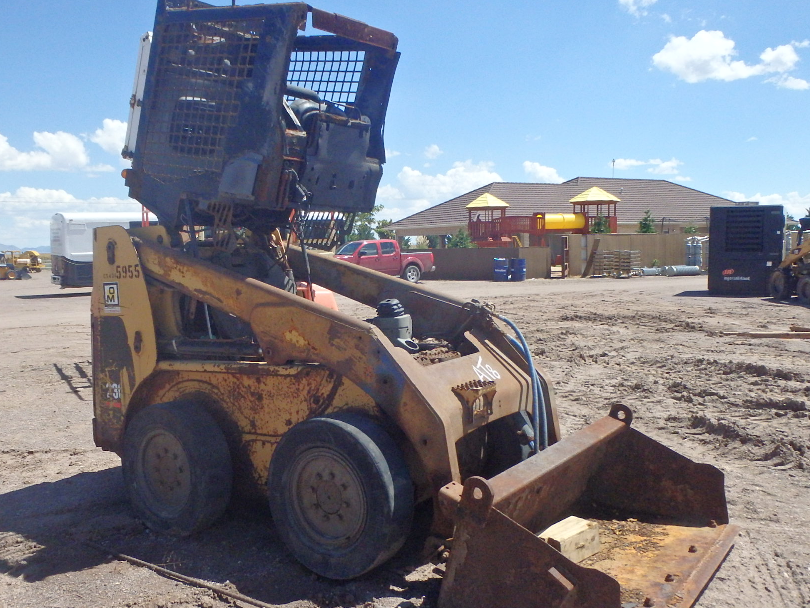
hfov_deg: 55.3
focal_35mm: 33
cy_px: 324
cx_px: 392
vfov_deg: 42.9
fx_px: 772
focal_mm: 5
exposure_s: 1/400
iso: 500
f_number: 11
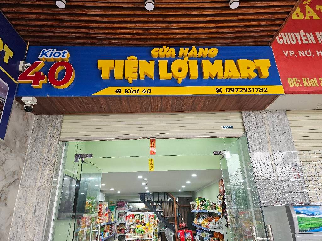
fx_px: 214
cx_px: 161
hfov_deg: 73.9
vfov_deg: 58.9
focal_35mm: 23
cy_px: 120
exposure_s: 1/100
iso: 160
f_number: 1.7
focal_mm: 6.3
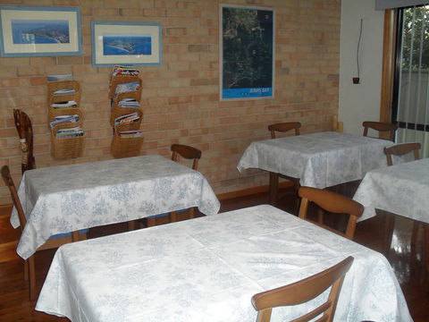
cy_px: 161
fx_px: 434
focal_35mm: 35
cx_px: 214
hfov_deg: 52.6
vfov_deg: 40.7
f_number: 3.2
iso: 200
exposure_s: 1/45
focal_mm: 6.3
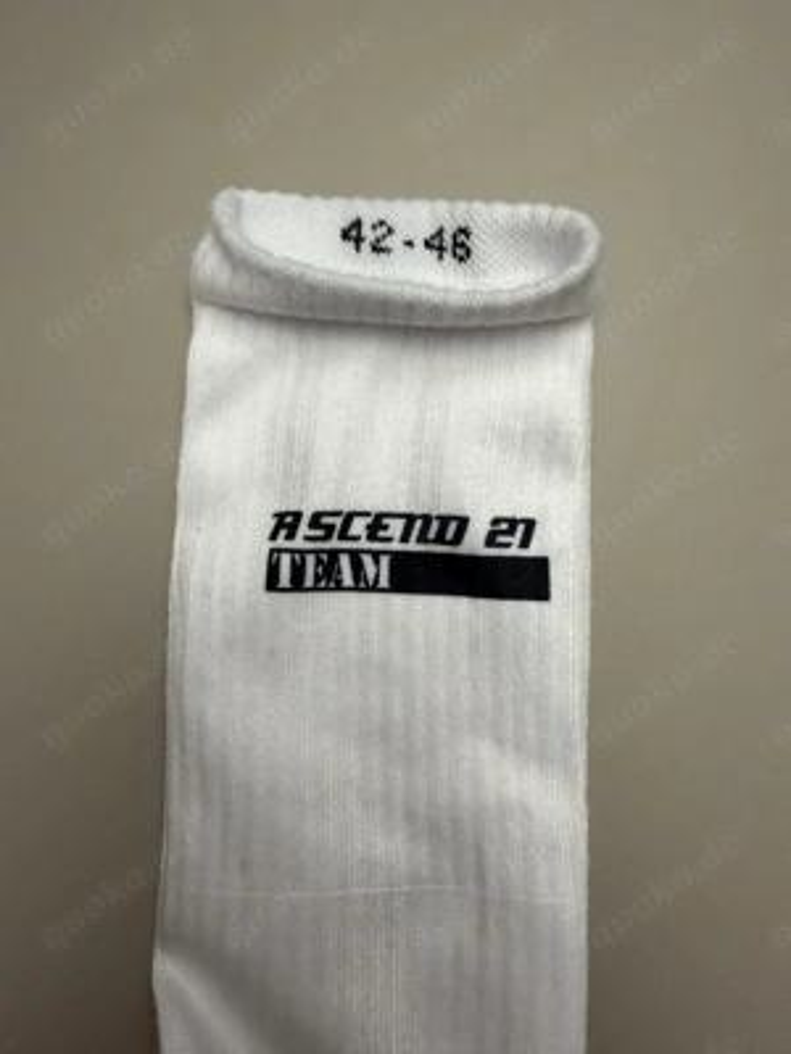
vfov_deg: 71.6
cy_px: 527
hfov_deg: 56.8
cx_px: 396
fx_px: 731
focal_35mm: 24
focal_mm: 2.22
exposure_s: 1/50
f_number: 2.2
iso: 400
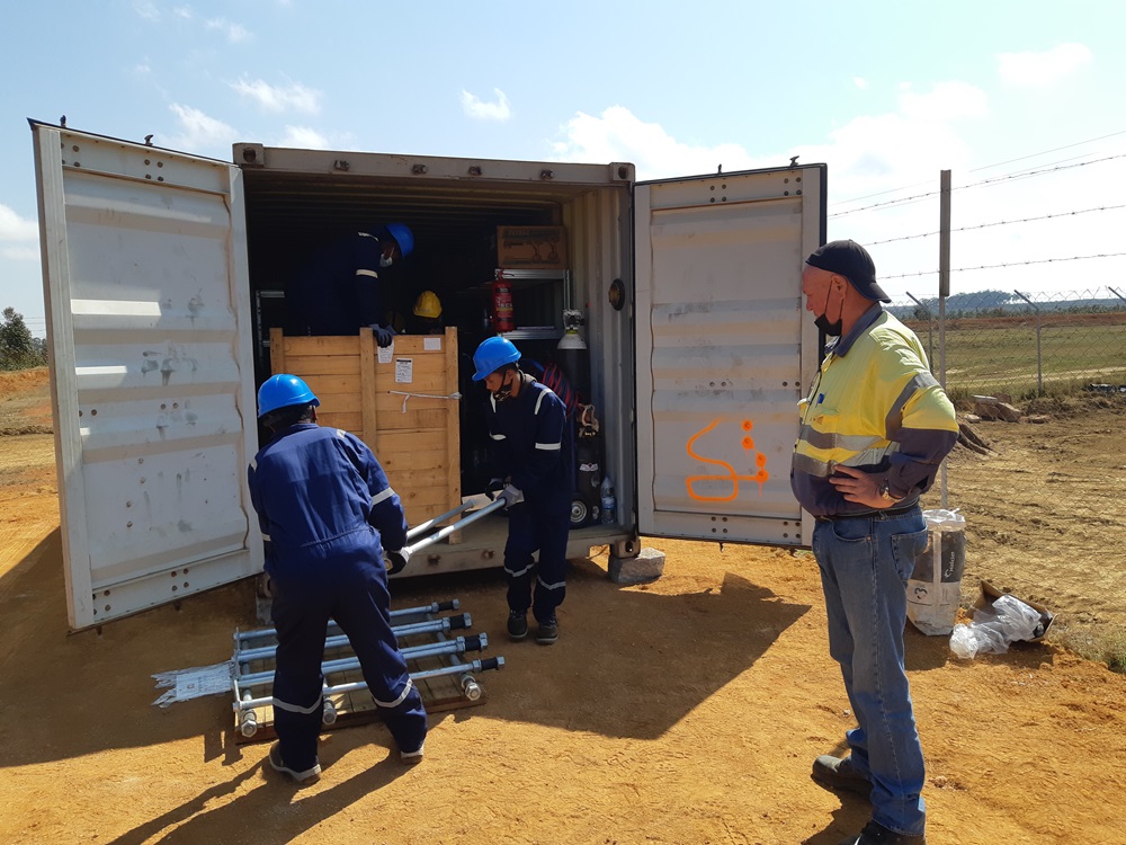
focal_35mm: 26
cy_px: 422
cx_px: 563
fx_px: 846
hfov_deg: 67.3
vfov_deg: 53.1
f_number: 1.7
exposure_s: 1/2183
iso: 40
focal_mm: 3.93
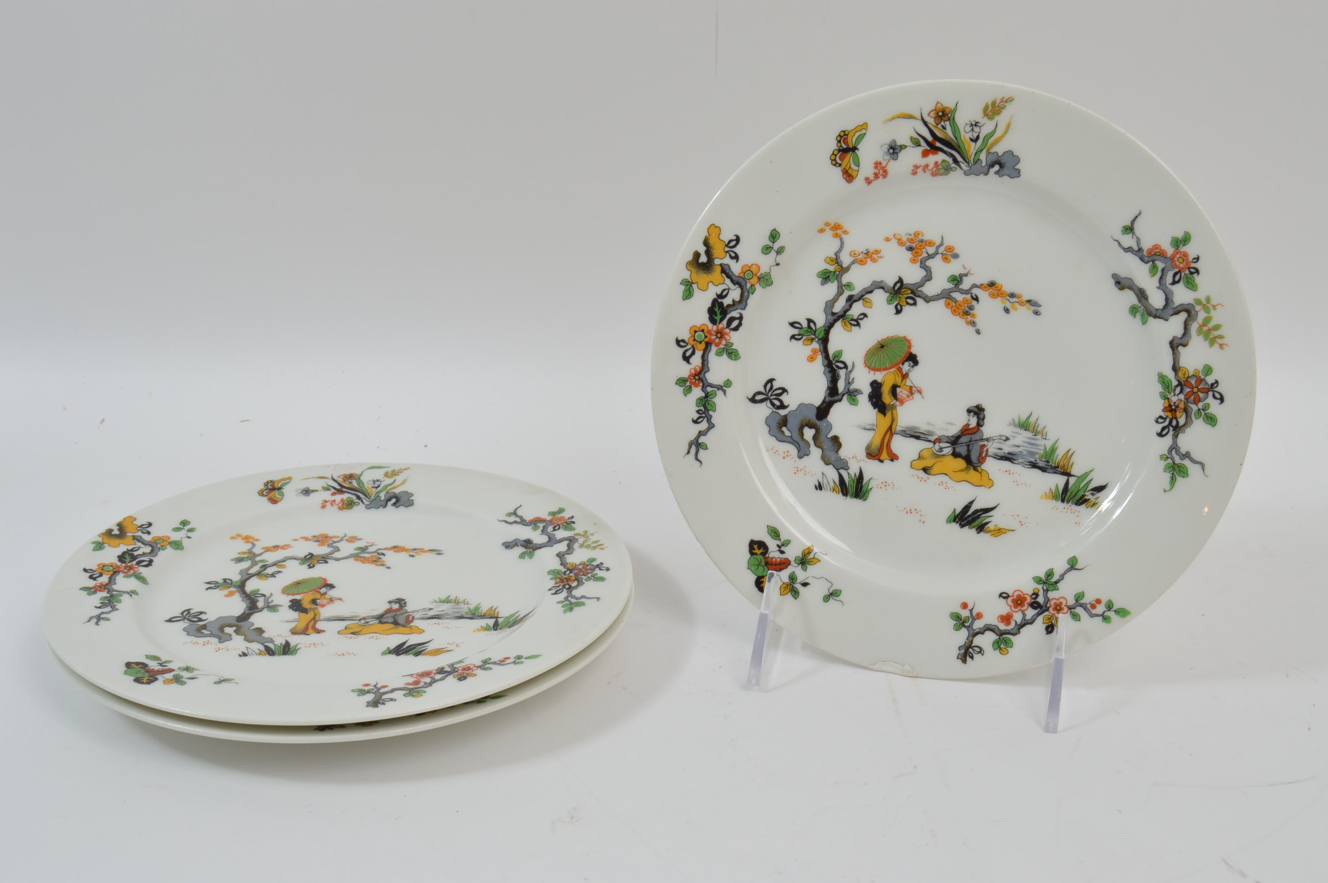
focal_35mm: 45
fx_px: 1659
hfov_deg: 43.6
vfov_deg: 29.8
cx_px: 664
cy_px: 442
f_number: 11
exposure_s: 1/80
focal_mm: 30
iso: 200
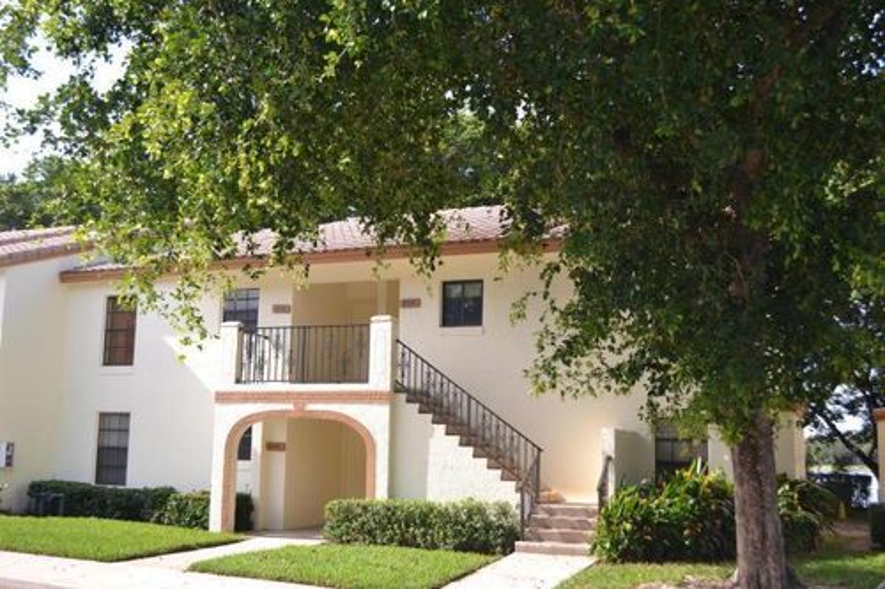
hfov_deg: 49.6
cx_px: 442
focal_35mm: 39
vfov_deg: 34.2
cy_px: 294
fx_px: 958
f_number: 5
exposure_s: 1/200
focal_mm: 26
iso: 100
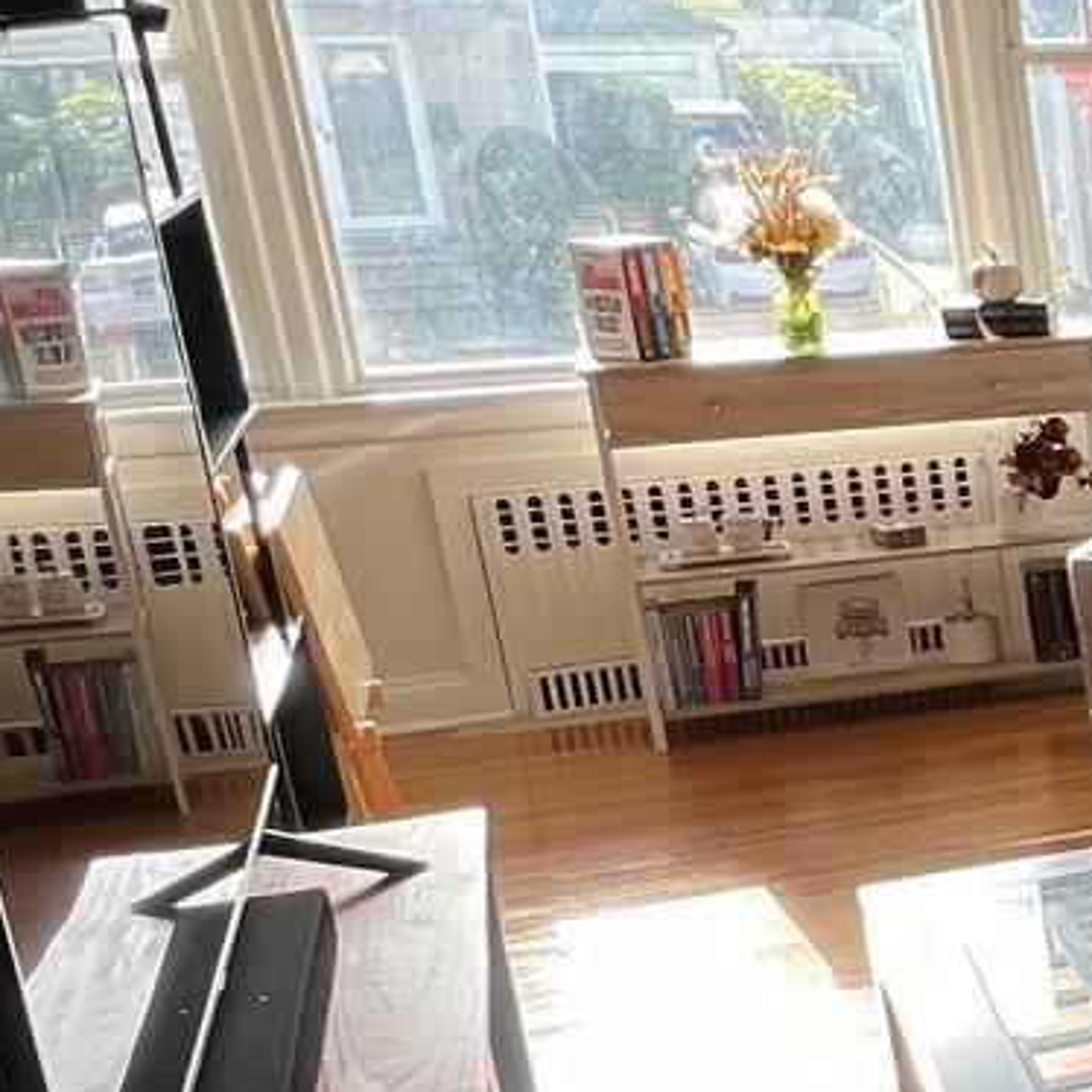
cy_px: 780
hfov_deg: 19.3
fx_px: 2248
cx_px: 2047
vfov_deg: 27.0
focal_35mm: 63
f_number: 1.8
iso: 32
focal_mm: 1.57
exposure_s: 1/99
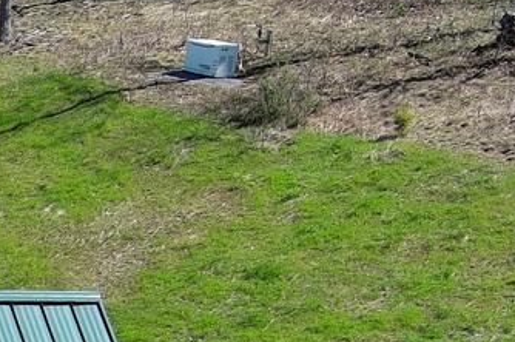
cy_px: 611
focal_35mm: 178
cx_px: -756
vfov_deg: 7.5
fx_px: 2544
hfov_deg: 10.0
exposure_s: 1/704
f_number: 2.8
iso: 100
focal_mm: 10.57
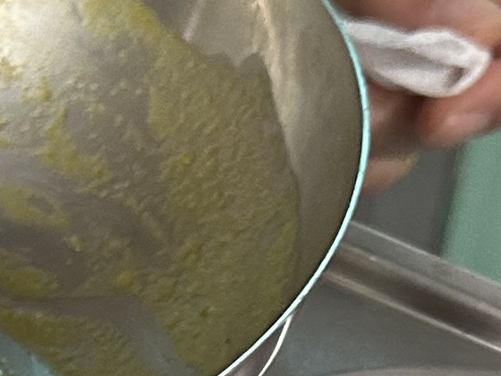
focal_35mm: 171
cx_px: -304
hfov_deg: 11.0
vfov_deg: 8.3
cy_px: 737
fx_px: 2474
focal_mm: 6.86
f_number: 1.78
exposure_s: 1/60
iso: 250
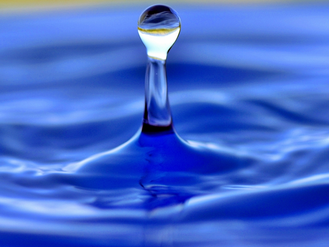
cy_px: 136
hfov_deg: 11.2
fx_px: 1673
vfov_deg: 8.4
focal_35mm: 176
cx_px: 154
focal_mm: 90
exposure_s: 1/200
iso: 140
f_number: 7.1
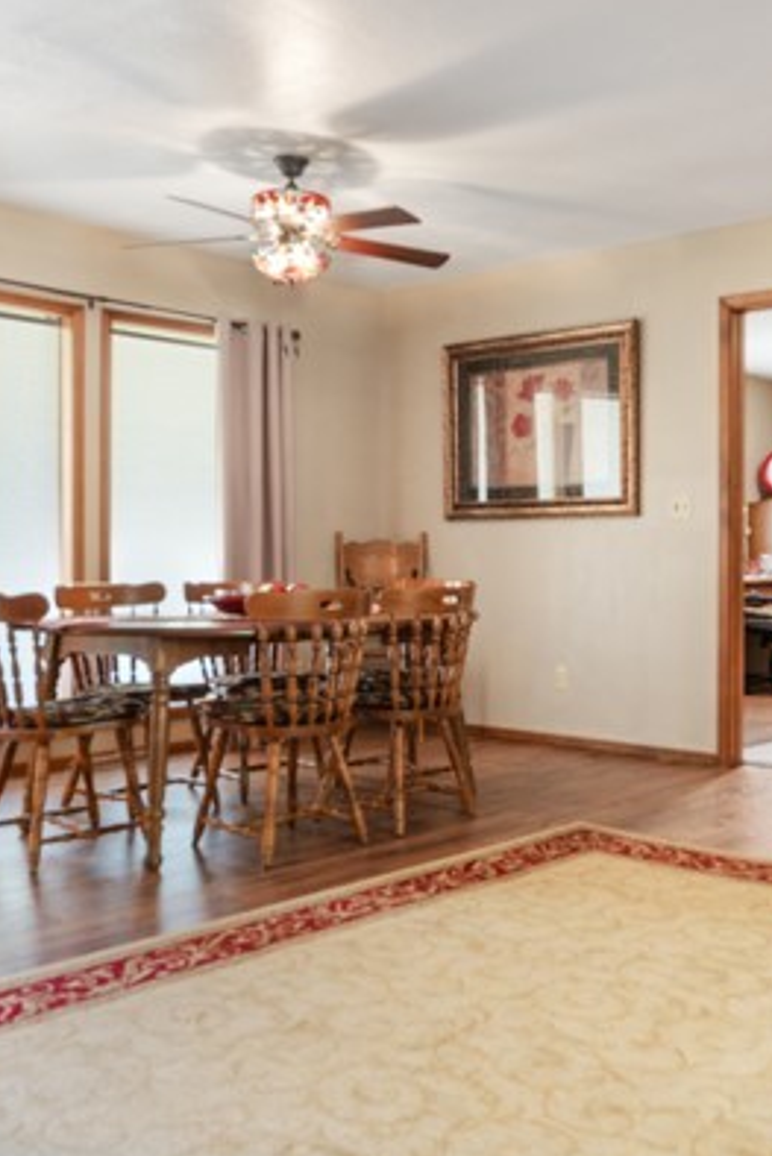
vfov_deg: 54.2
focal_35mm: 35
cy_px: 578
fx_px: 1130
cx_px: 520
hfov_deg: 37.3
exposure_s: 2
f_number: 9
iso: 250
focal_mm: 23.1
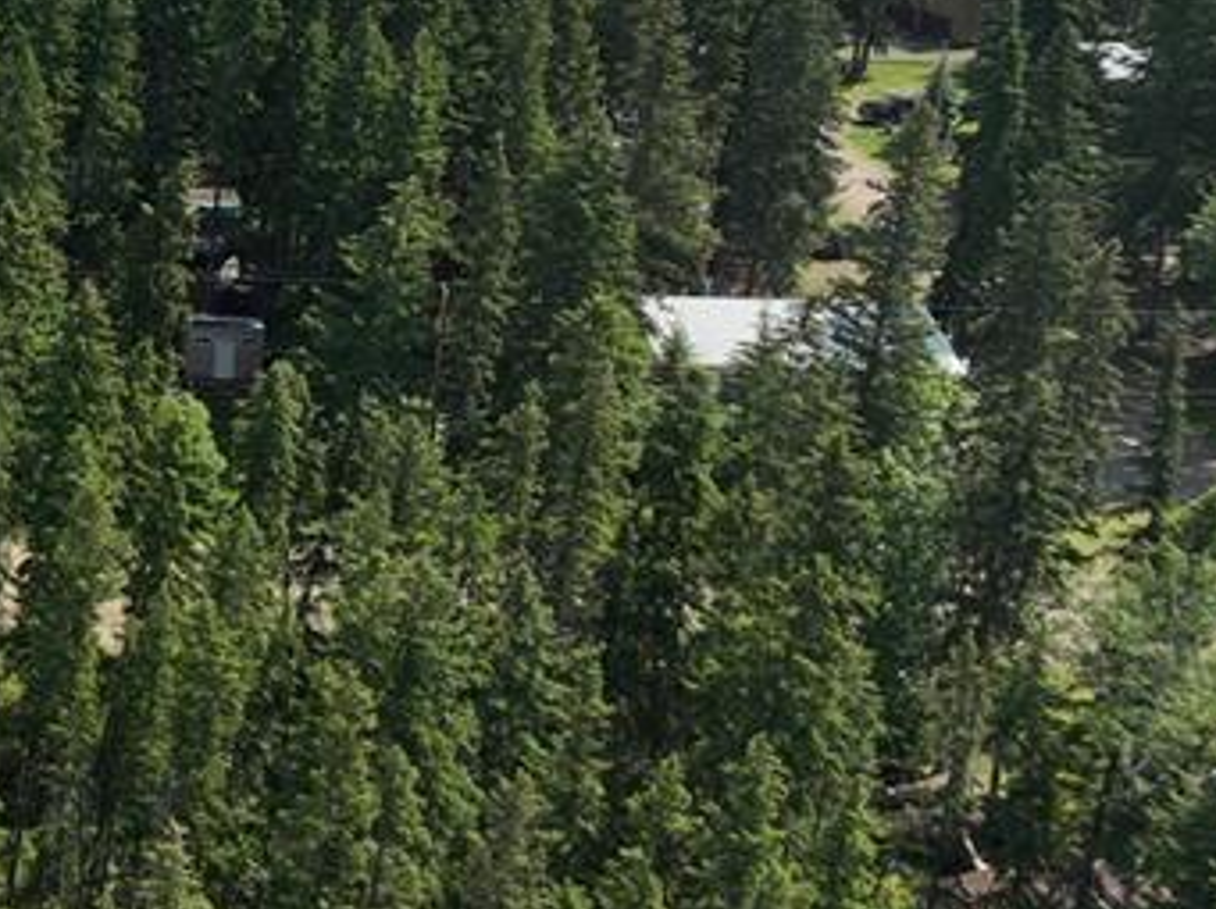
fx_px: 2527
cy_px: -143
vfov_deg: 19.4
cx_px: -503
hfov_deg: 23.0
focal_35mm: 72
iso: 140
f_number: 2.8
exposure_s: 1/2500
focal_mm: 12.29
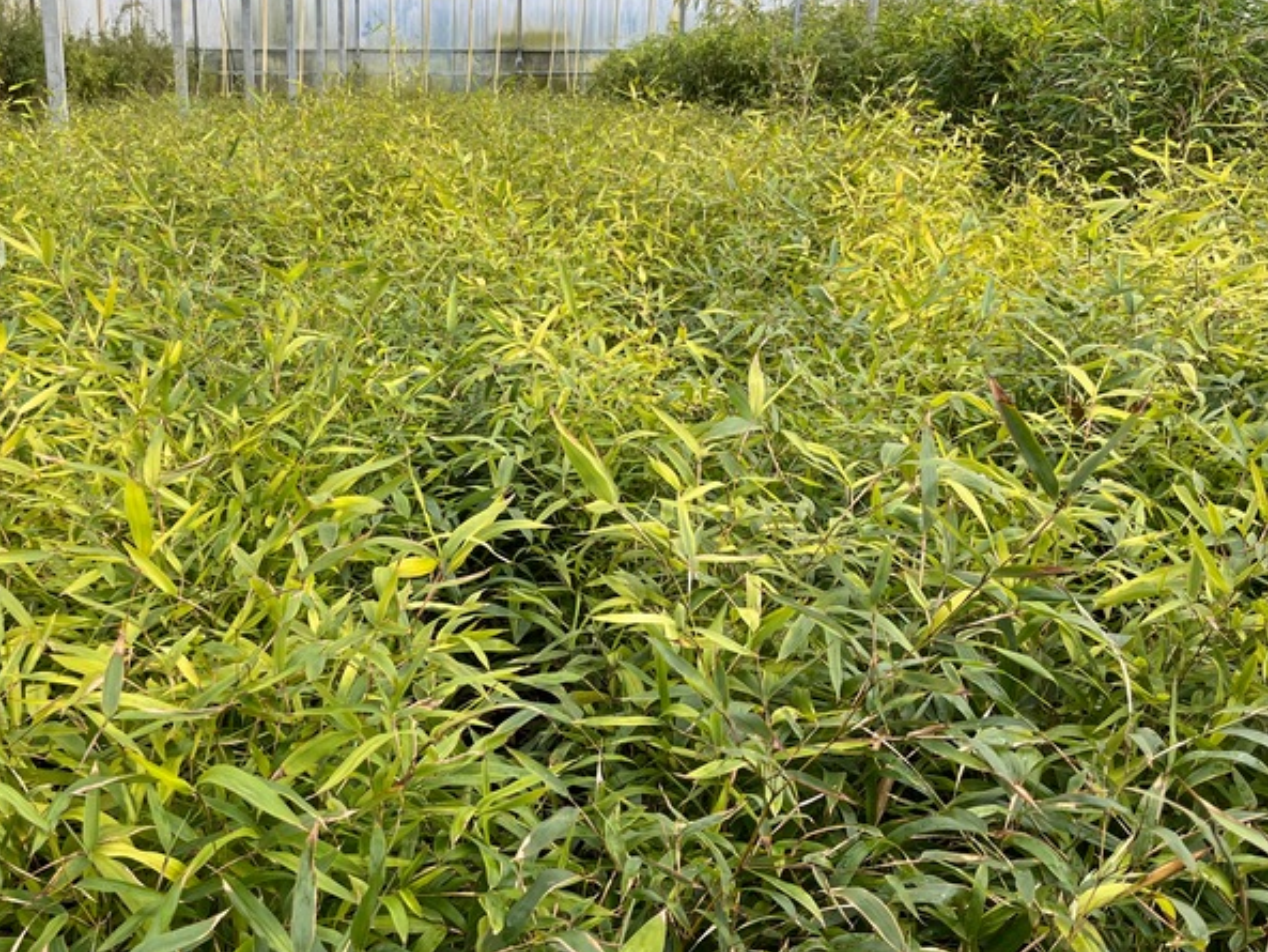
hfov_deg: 47.2
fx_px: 1429
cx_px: 444
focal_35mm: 39
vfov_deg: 36.8
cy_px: 515
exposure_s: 1/348
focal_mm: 5.1
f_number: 1.6
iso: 50
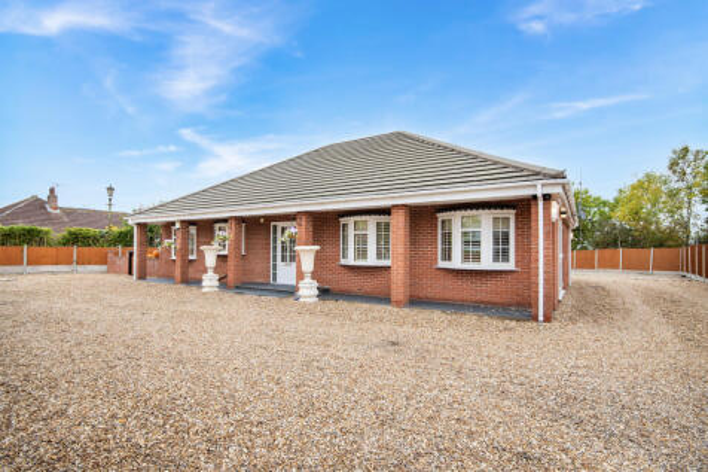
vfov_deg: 67.3
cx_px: 354
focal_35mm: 18
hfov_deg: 90.0
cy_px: 236
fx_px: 354
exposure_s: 1/40
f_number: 8
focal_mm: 12
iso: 100
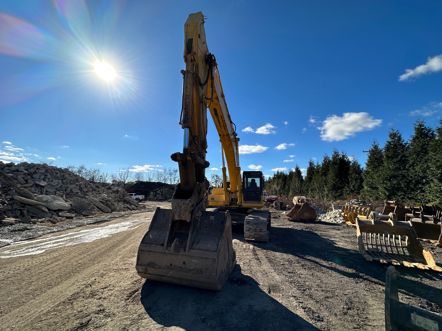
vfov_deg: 85.7
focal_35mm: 14
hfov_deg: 102.1
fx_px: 179
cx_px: 221
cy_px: 166
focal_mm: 2.22
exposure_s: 1/2959
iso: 50
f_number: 2.2
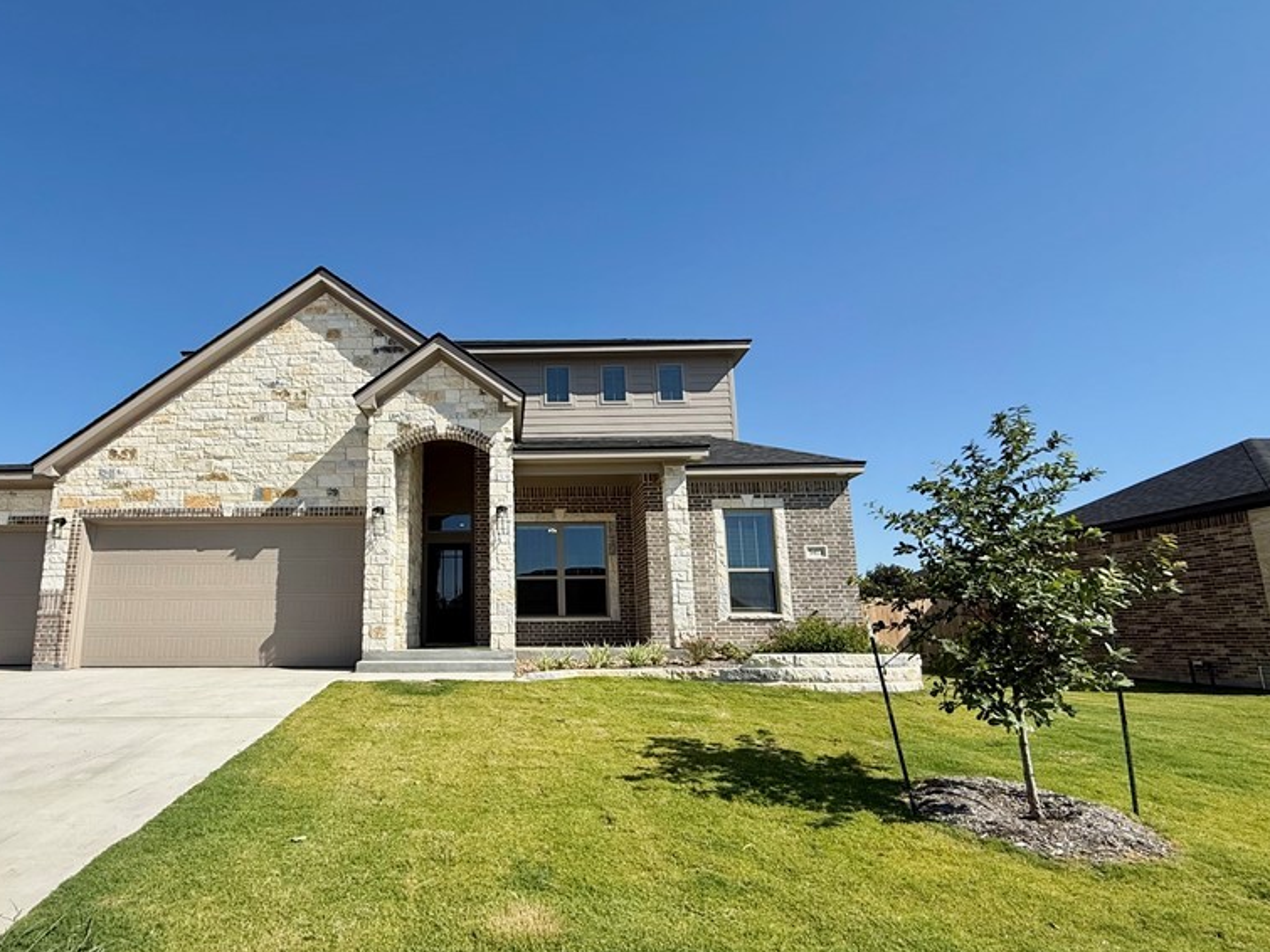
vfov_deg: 68.6
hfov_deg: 83.3
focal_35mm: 19
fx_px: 697
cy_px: 508
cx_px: 489
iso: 50
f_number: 2.2
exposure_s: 1/2976
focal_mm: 2.22
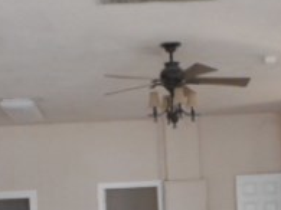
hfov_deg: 23.8
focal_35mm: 82
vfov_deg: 17.6
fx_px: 665
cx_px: 153
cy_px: 210
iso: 400
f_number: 3.7
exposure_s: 1/30
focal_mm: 4.5
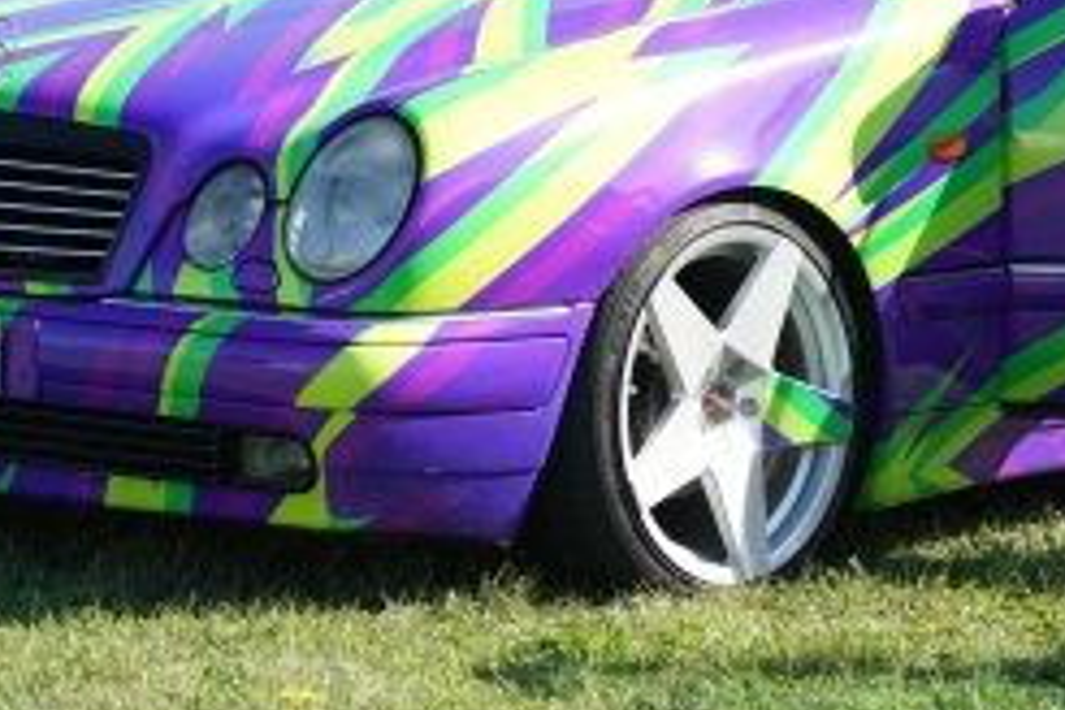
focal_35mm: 256
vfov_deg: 5.3
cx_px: 1108
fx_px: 7573
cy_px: -91
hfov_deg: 8.0
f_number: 3.2
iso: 200
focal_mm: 90
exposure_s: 1/1000
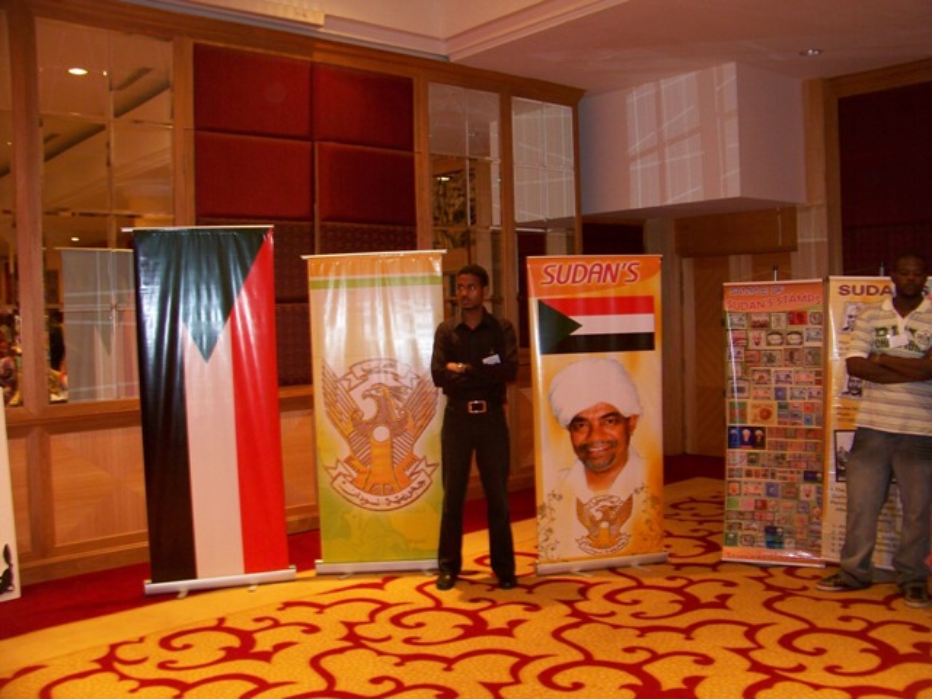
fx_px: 888
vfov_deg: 42.9
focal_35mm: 33
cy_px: 350
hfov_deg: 55.4
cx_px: 466
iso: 200
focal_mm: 5.85
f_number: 2.8
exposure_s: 1/8
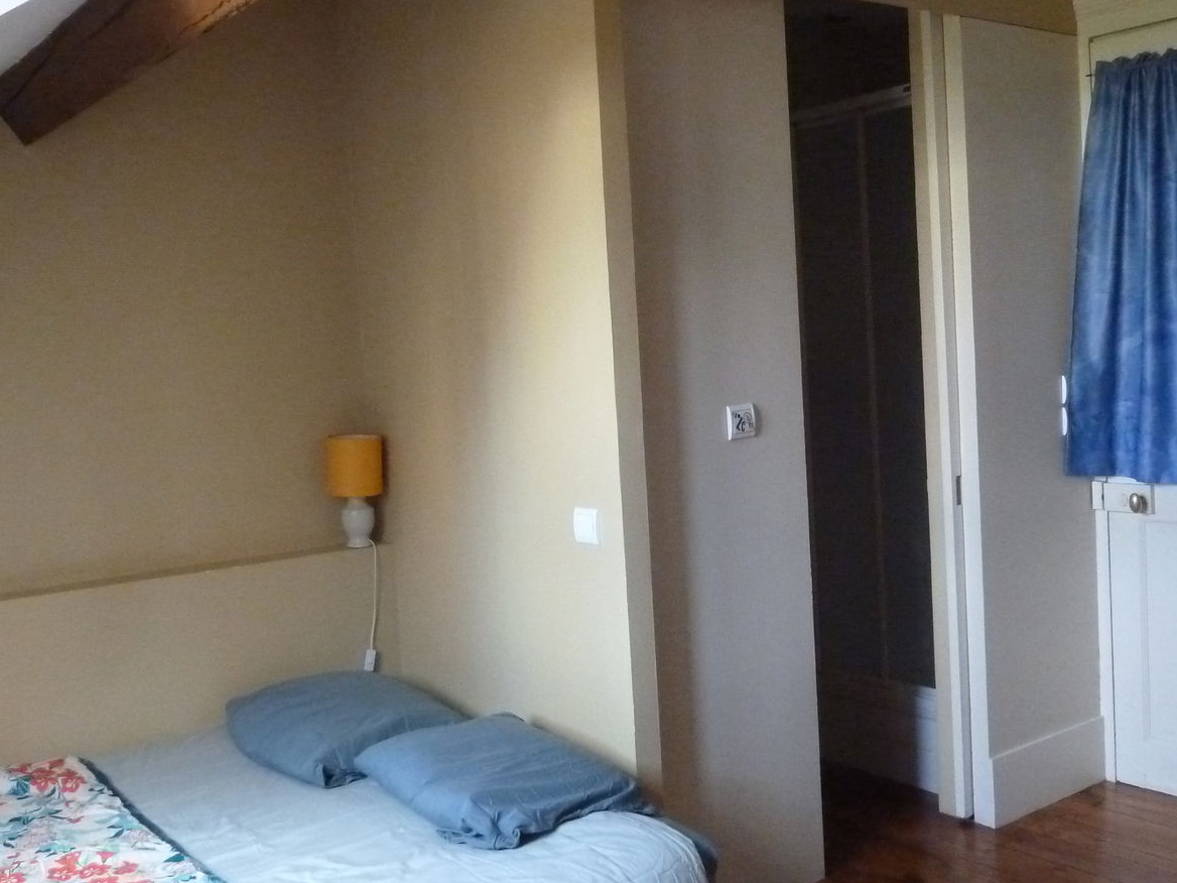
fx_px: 1258
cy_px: 450
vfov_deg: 38.7
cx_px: 557
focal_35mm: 37
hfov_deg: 50.1
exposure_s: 1/40
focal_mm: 4.4
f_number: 3.3
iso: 800
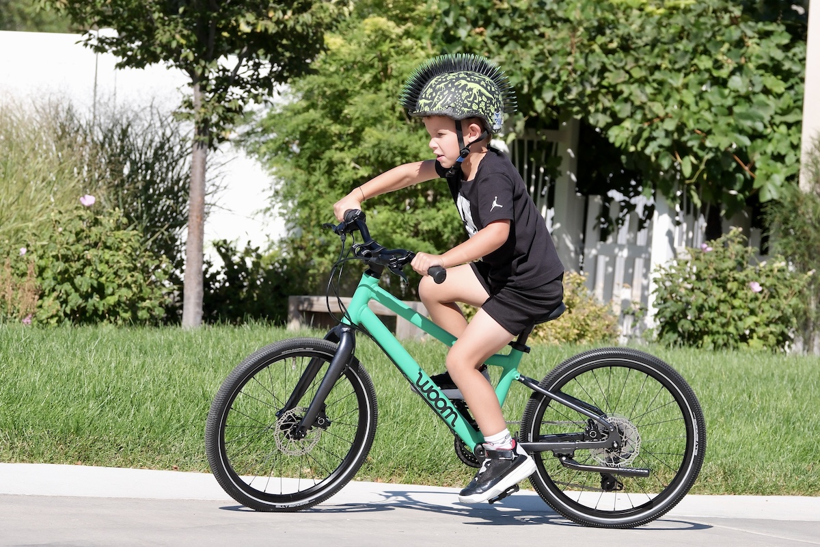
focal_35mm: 107
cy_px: 274
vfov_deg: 12.8
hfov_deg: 19.1
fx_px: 2437
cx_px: 410
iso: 400
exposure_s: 1/1250
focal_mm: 71.5
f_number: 5.6
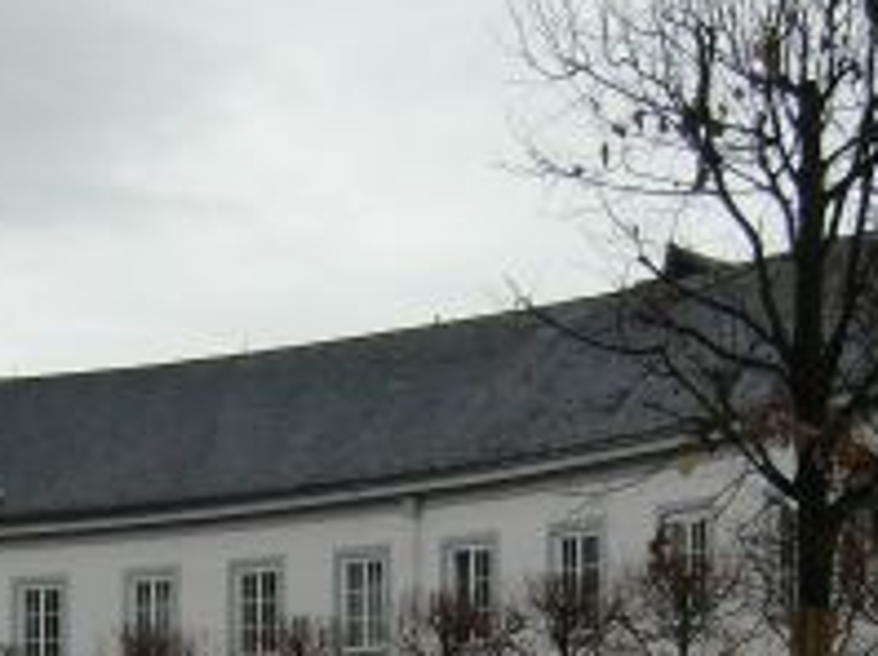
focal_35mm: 97
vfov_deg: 14.8
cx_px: 253
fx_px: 2457
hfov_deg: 20.1
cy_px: 736
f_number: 3.2
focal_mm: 4.3
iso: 64
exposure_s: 1/125
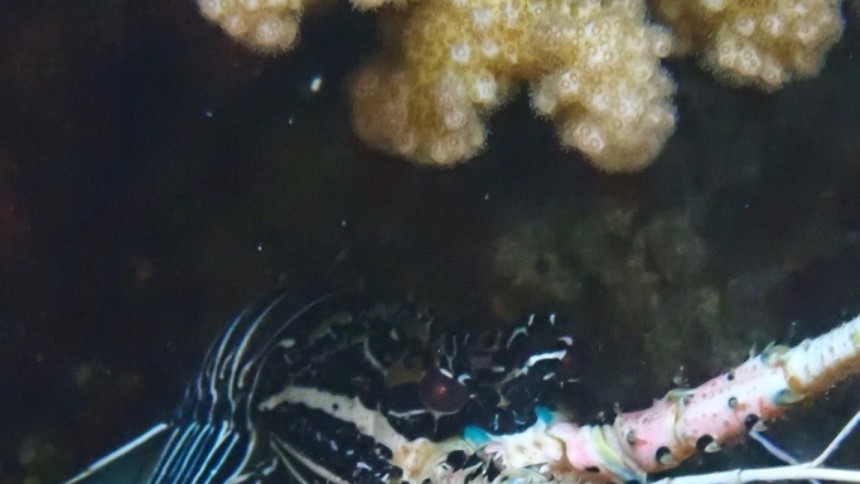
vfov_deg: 6.6
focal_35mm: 182
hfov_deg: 11.8
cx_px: 502
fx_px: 4151
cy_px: 510
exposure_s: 1/200
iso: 1600
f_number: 6.3
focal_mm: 18
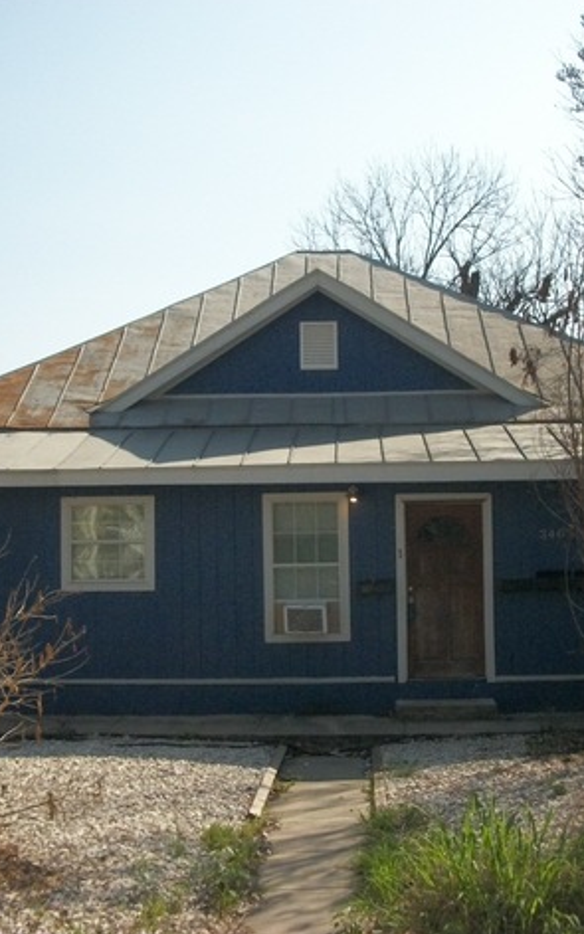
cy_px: 463
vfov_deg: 43.5
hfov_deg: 28.0
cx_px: 317
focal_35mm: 46
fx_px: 1171
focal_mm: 5.7
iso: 200
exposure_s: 1/640
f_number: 8.8
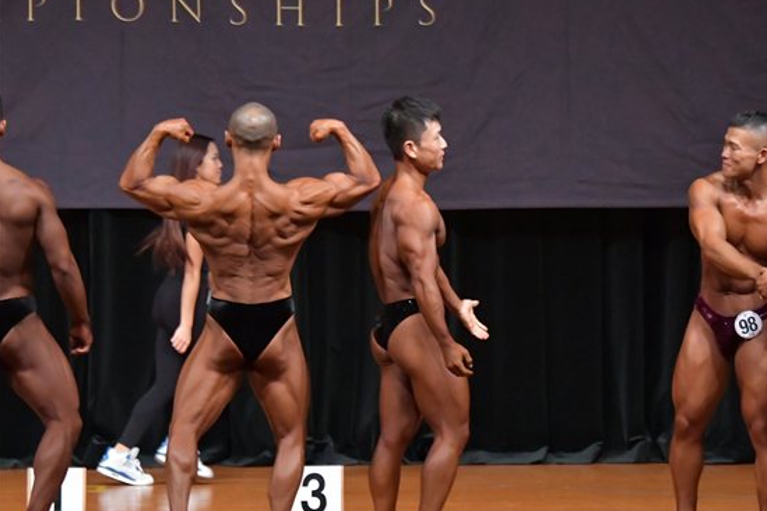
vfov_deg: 4.8
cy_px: 302
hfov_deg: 7.2
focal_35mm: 285
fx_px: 6072
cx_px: 539
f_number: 5.6
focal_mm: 135
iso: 6400
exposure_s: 1/400
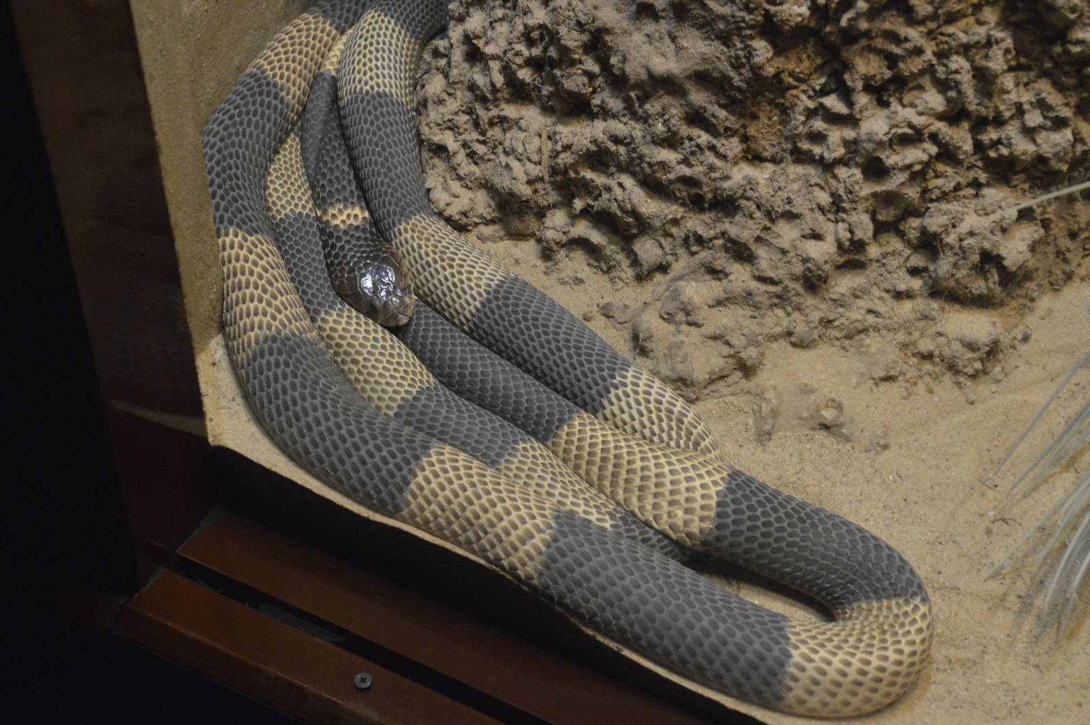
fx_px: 1724
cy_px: 362
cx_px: 545
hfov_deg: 35.1
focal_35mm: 57
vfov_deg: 23.7
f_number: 4.5
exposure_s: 1/60
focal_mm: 38
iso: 3200
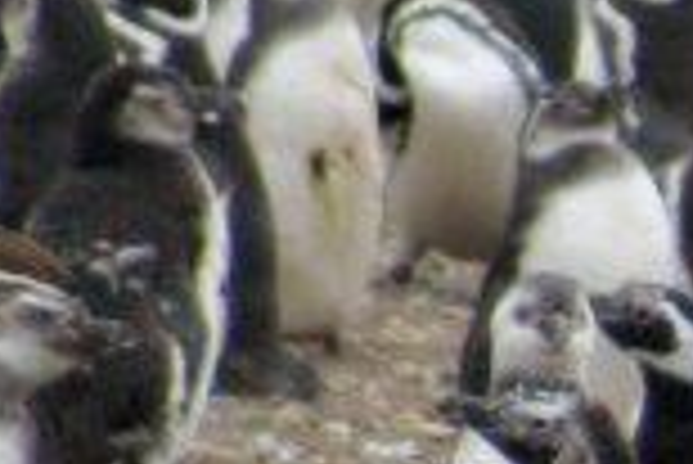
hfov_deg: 1.0
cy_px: 329
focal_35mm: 2103
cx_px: 1296
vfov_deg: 0.7
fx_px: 40520
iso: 400
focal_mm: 300
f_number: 6.3
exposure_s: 1/500
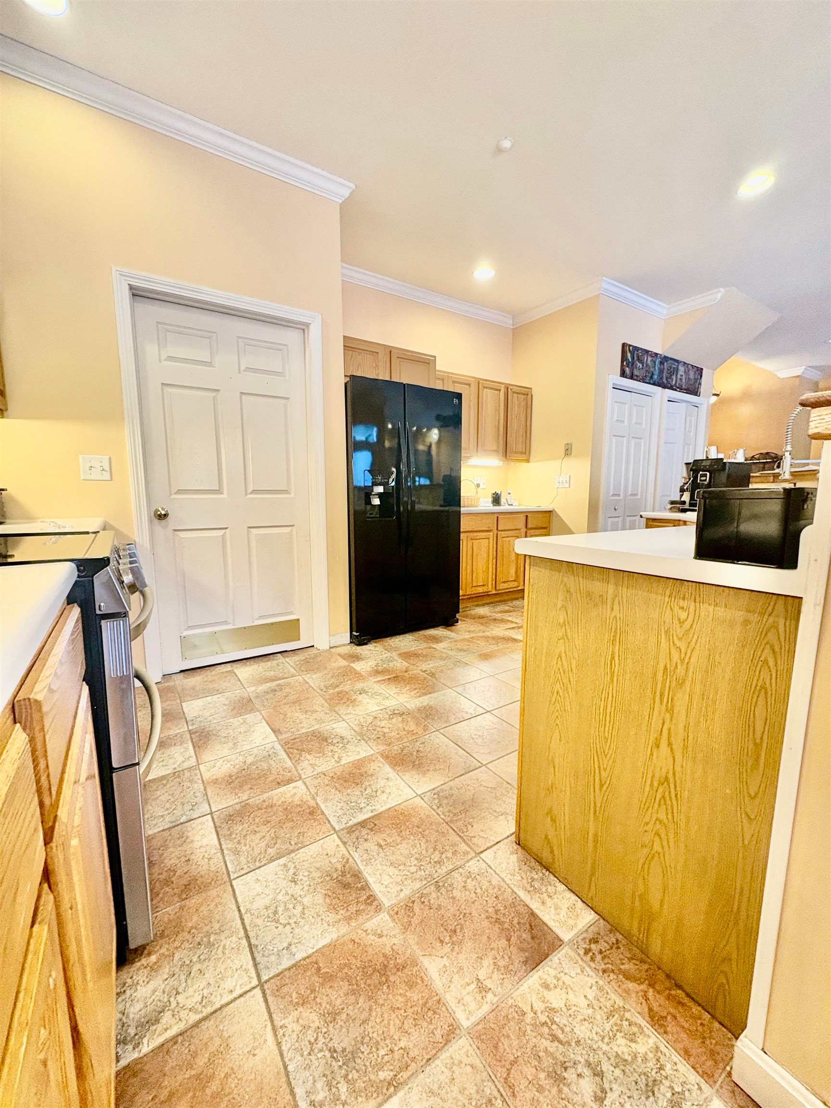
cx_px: 416
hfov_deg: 85.7
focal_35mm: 14
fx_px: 448
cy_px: 554
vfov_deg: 102.1
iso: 320
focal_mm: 2.22
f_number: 2.2
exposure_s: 1/60
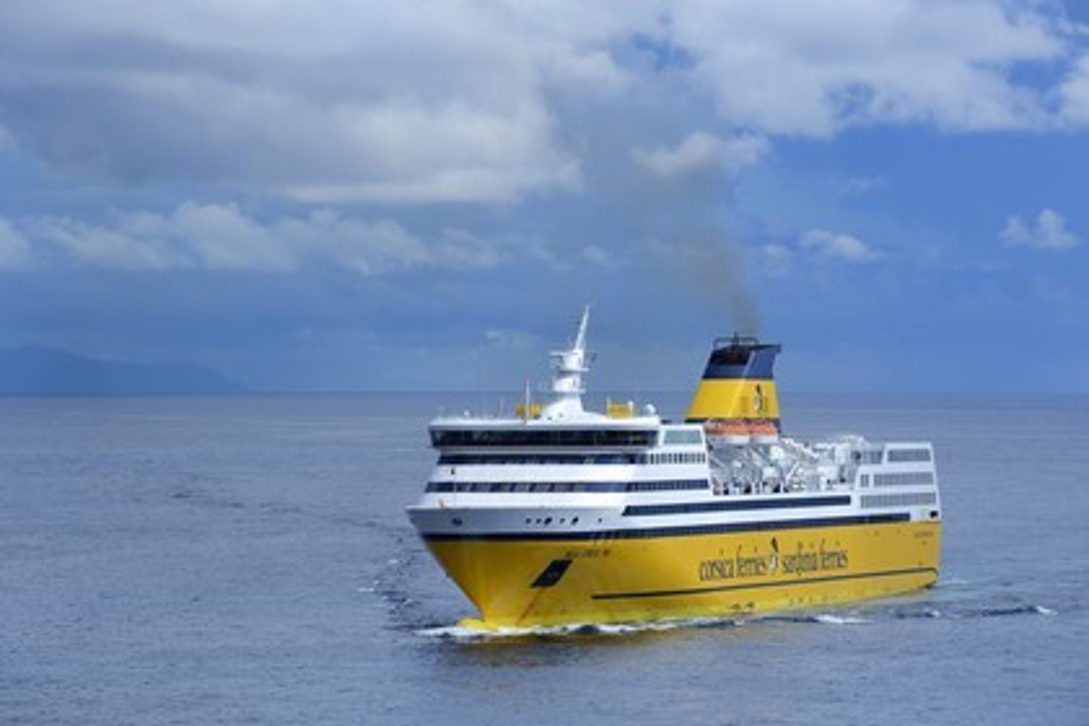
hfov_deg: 11.1
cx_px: 544
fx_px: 5596
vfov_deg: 7.4
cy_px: 363
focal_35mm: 185
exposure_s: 1/320
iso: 200
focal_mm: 185
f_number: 13
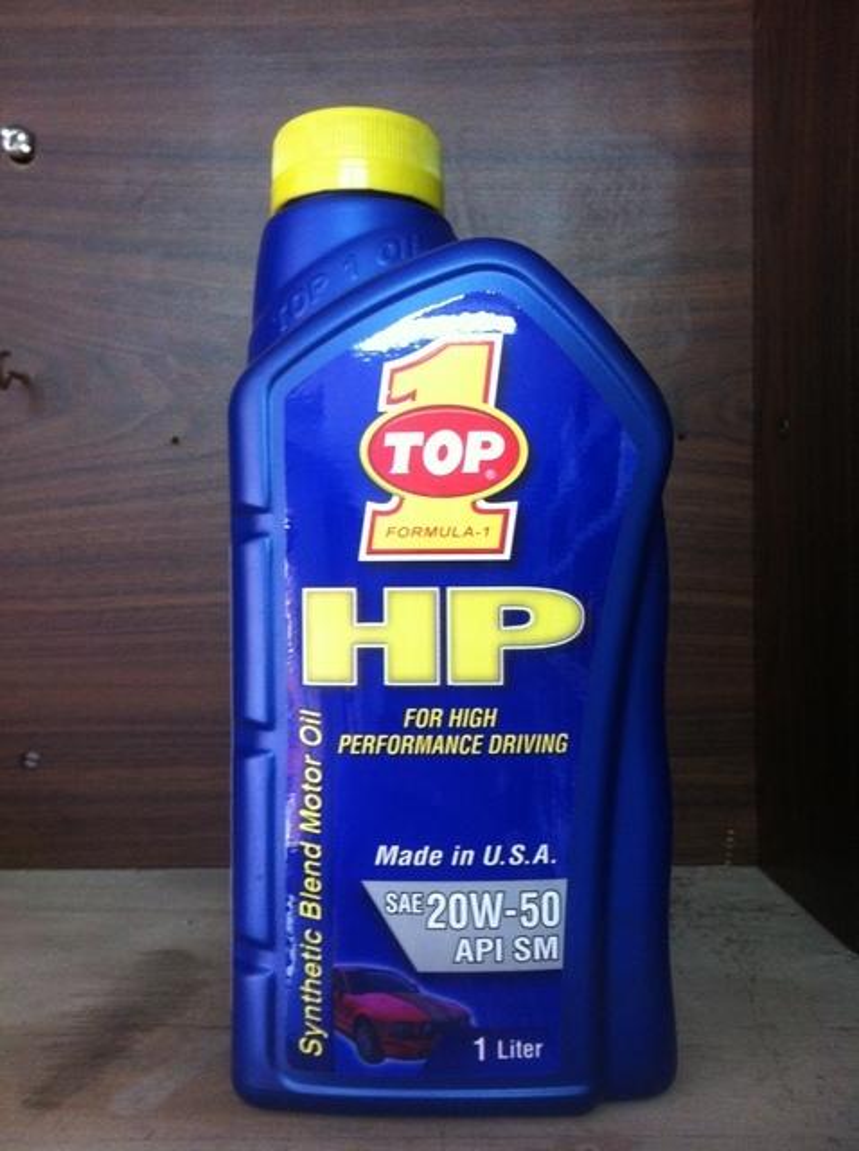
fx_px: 1161
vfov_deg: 52.7
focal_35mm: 35
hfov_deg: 40.6
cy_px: 576
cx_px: 430
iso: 200
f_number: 2.8
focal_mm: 3.85
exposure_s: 1/15
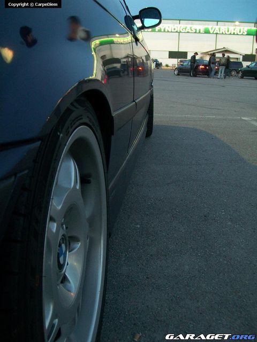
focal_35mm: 36
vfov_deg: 51.4
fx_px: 356
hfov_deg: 39.7
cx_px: 128
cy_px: 171
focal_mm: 6
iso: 64
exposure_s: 1/2
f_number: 2.7
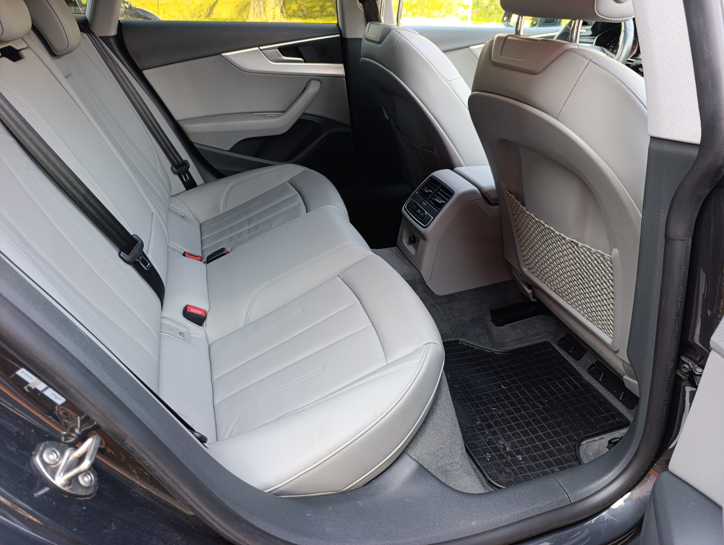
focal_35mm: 23
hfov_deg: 73.8
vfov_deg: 59.0
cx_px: 362
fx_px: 482
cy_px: 272
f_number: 1.6
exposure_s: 1/100
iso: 400
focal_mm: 6.14
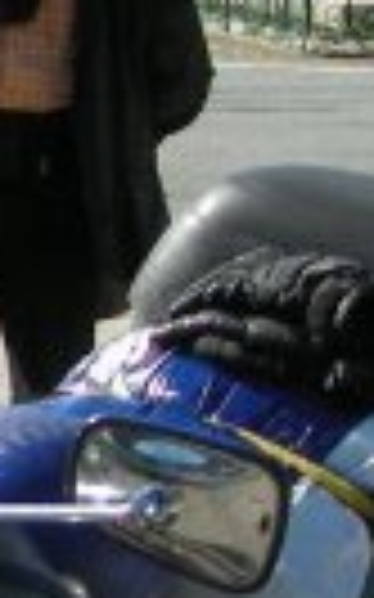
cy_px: 360
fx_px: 3641
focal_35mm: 223
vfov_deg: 9.4
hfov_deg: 5.1
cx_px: -1257
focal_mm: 5.7
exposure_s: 1/493
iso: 50
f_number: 2.8
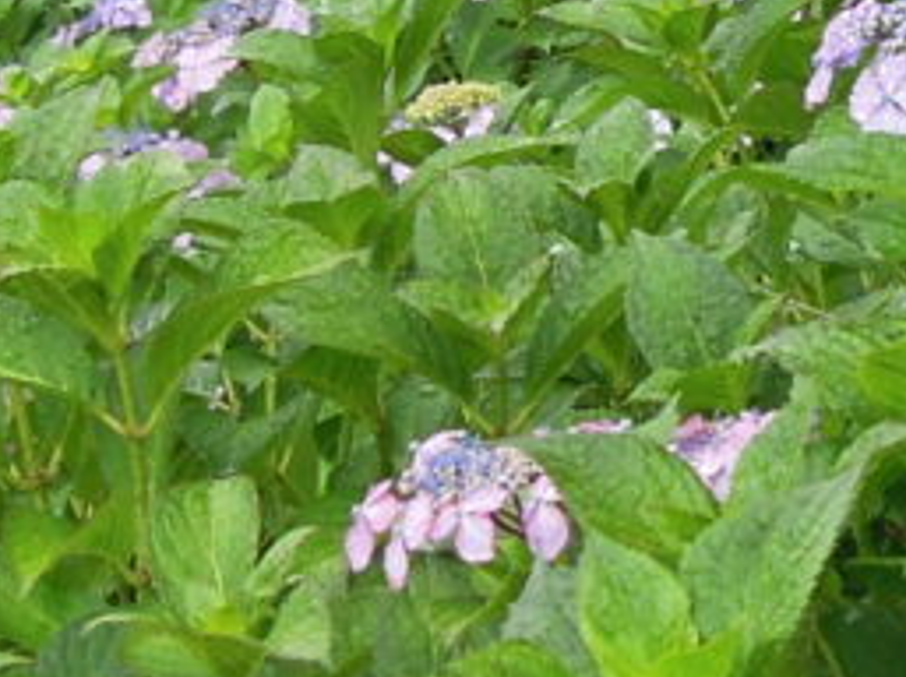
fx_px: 3790
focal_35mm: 145
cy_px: 18
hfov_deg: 13.6
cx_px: 744
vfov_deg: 10.1
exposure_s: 1/320
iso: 160
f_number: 3
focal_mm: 5.5
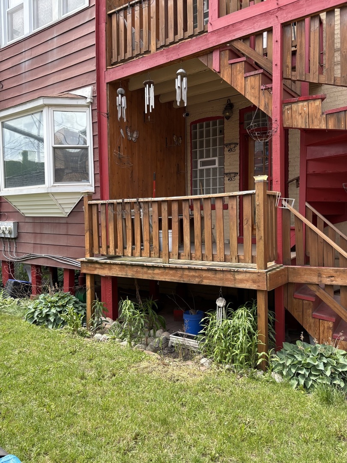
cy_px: 232
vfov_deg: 67.3
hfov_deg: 53.1
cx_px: 174
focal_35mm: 26
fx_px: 348
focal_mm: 5.96
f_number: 1.6
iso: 50
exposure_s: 1/660
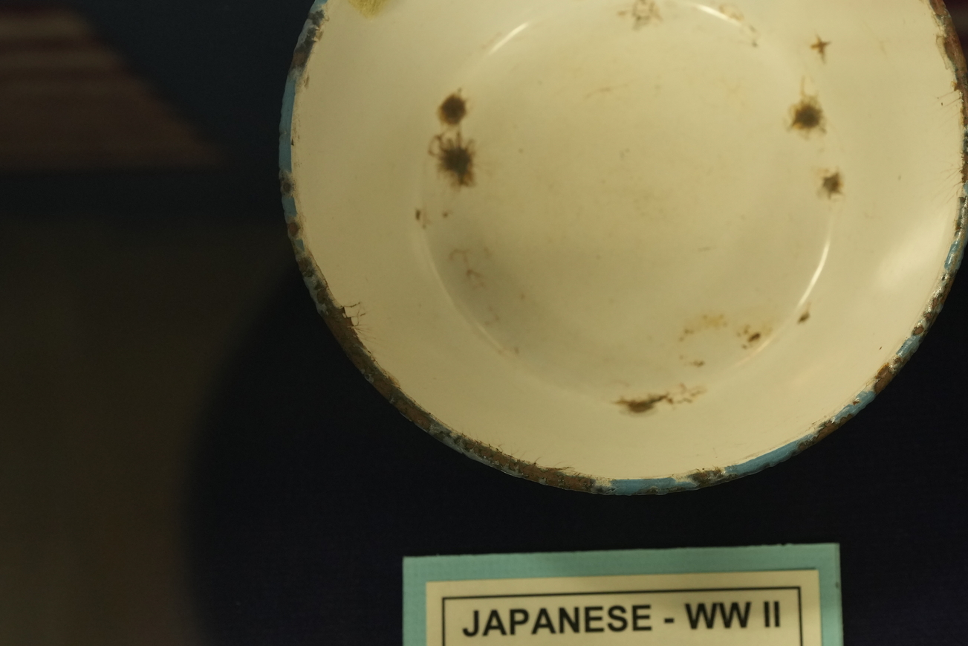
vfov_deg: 23.4
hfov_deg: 34.2
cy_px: 341
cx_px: 642
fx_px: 1560
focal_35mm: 58
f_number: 5
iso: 2000
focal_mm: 35
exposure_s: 1/40
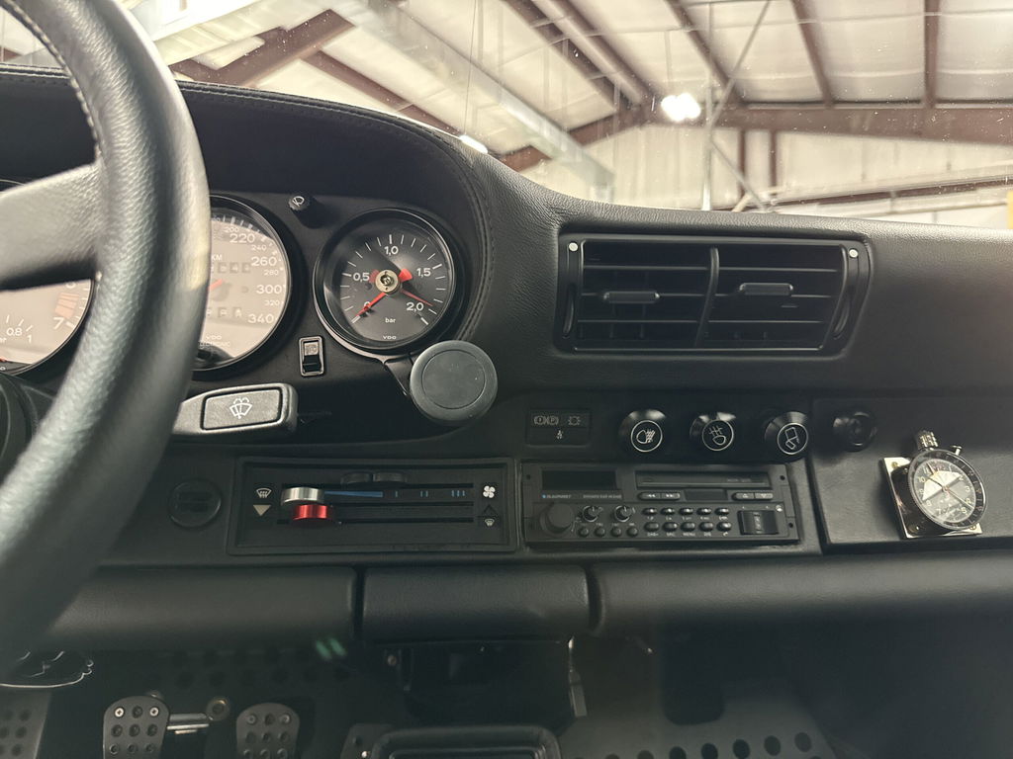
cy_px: 380
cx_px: 506
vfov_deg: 56.8
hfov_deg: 71.6
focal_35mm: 24
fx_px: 702
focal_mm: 6.86
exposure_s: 1/40
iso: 800
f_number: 1.78
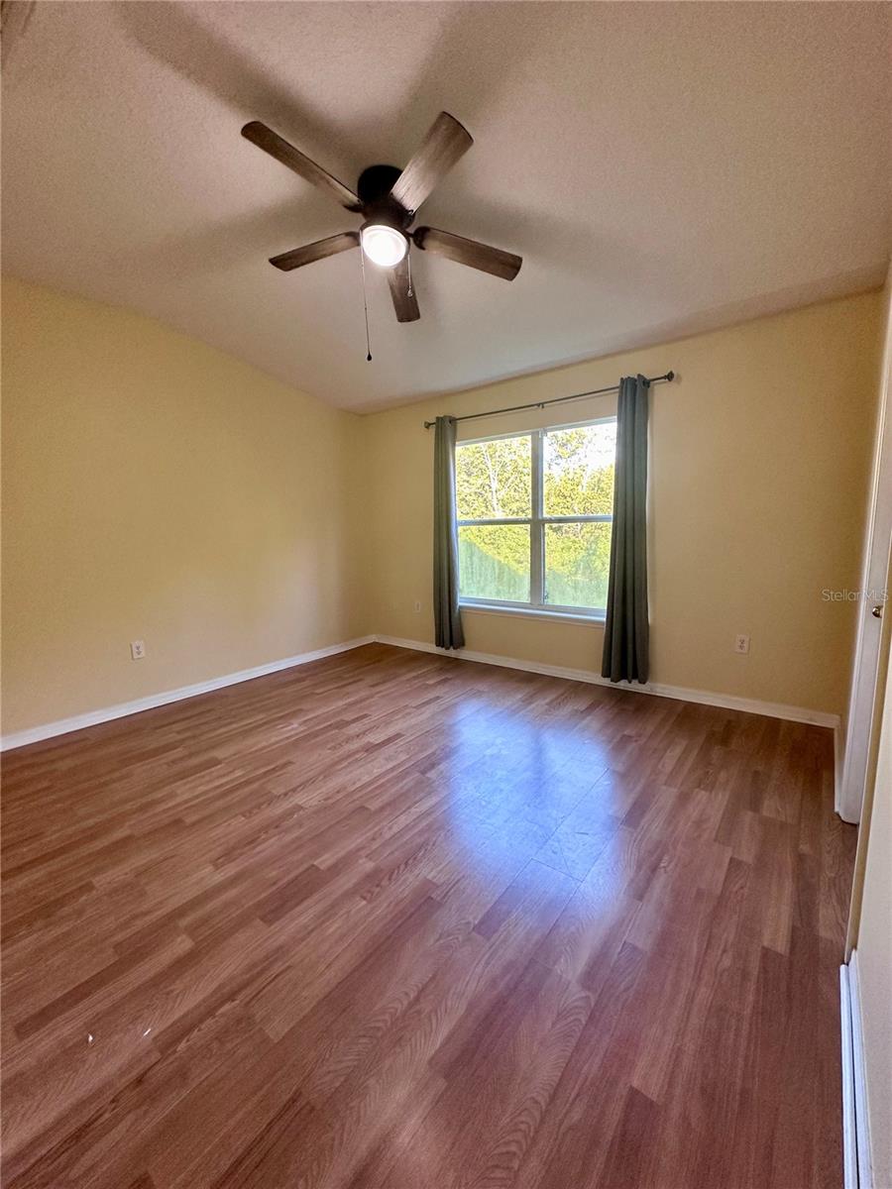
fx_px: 481
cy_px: 594
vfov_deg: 102.1
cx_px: 446
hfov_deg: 85.7
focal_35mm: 14
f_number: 2.2
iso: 200
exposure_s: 1/120
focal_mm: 2.22
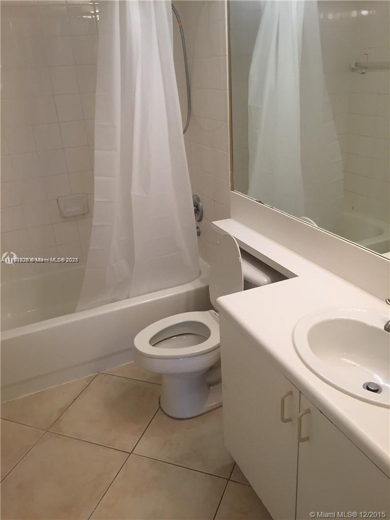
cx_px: 195
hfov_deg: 48.2
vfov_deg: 61.7
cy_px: 260
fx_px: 436
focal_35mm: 29
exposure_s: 1/40
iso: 32
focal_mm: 4.15
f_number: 2.2
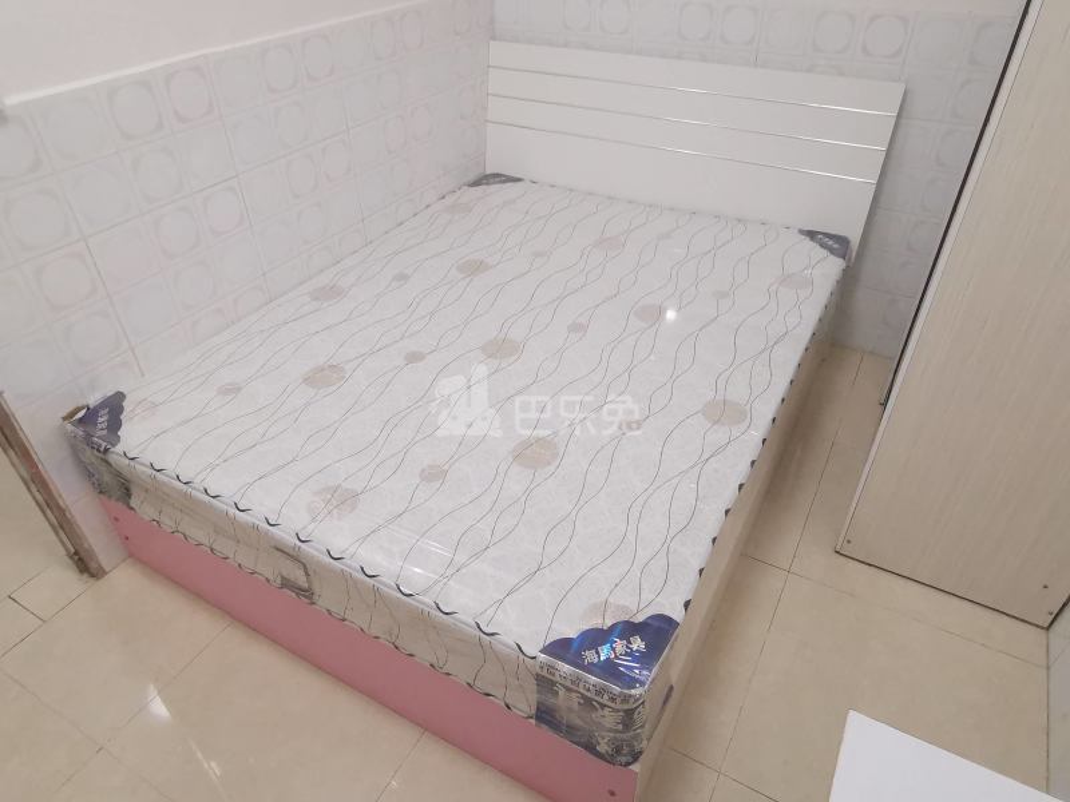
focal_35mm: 23
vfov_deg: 58.9
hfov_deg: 73.9
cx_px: 535
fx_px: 711
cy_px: 401
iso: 400
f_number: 2.2
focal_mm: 2.35
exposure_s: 1/50
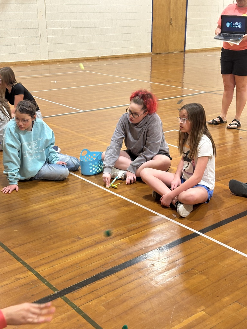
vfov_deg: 39.7
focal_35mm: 48
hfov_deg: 30.3
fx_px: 457
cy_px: 164
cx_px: 124
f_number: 1.78
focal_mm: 6.86
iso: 125
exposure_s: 1/60
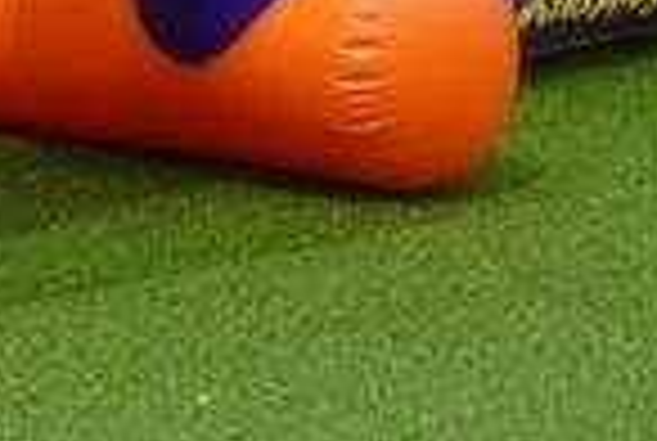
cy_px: -286
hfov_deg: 11.7
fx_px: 3072
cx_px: -324
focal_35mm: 168
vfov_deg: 8.0
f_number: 10
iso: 100
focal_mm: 16
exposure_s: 1/160
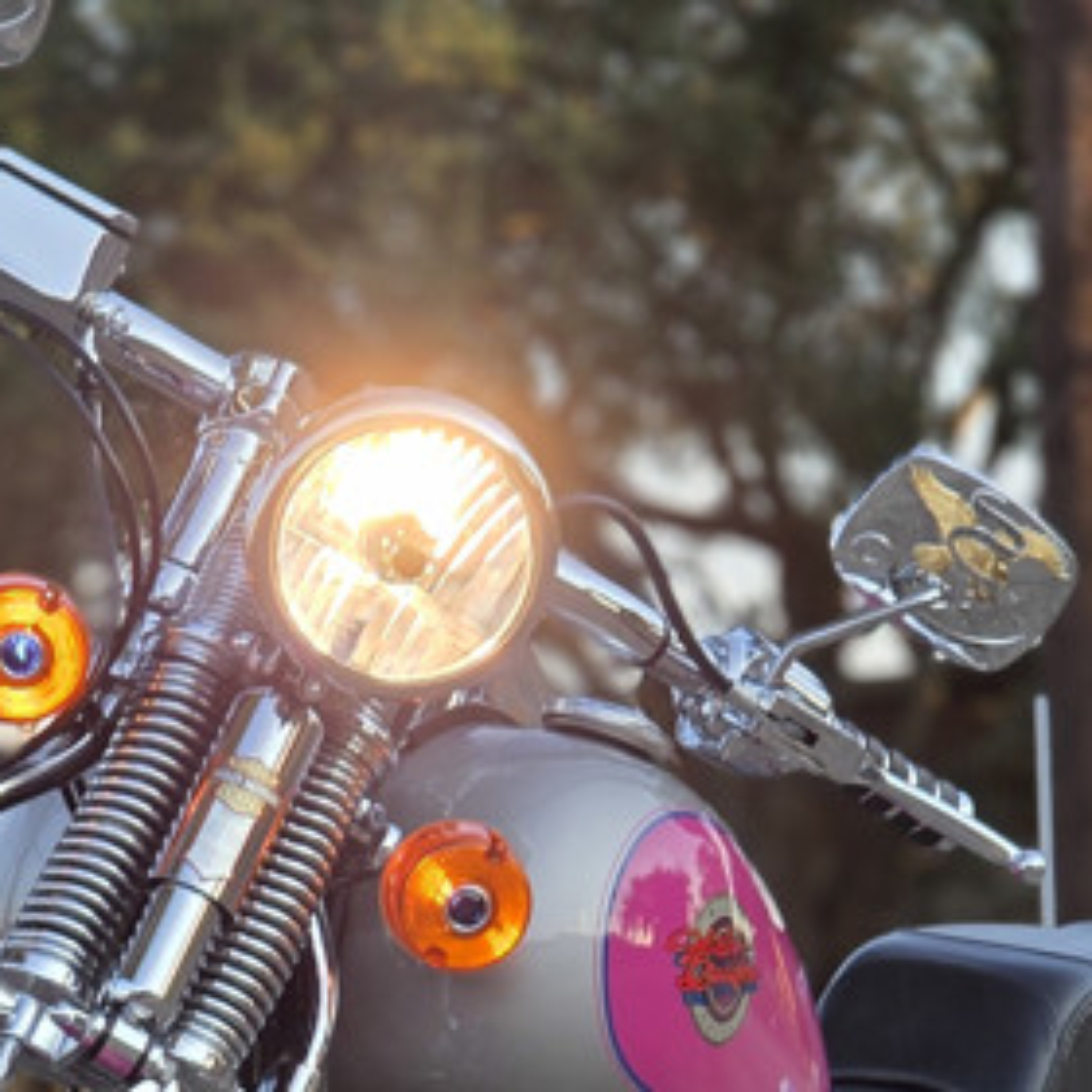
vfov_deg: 7.5
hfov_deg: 7.5
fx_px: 8280
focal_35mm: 232
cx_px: 193
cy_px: 1435
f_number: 2.4
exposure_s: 1/385
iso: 50
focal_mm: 7.9
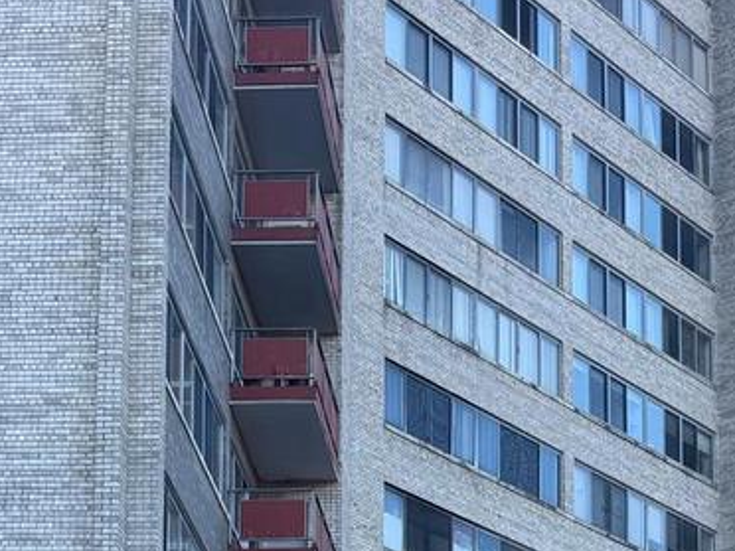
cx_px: 464
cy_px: 903
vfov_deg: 14.5
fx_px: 1975
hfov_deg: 21.0
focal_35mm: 93
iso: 100
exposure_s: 1/1106
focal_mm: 6.76
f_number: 1.78
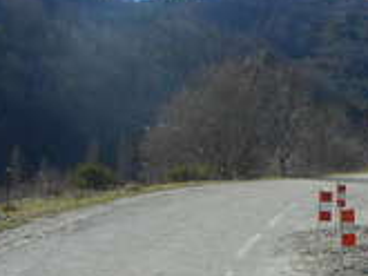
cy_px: 254
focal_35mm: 91
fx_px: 968
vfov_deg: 16.0
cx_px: 283
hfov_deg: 21.3
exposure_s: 1/800
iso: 80
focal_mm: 4.5
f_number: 3.7
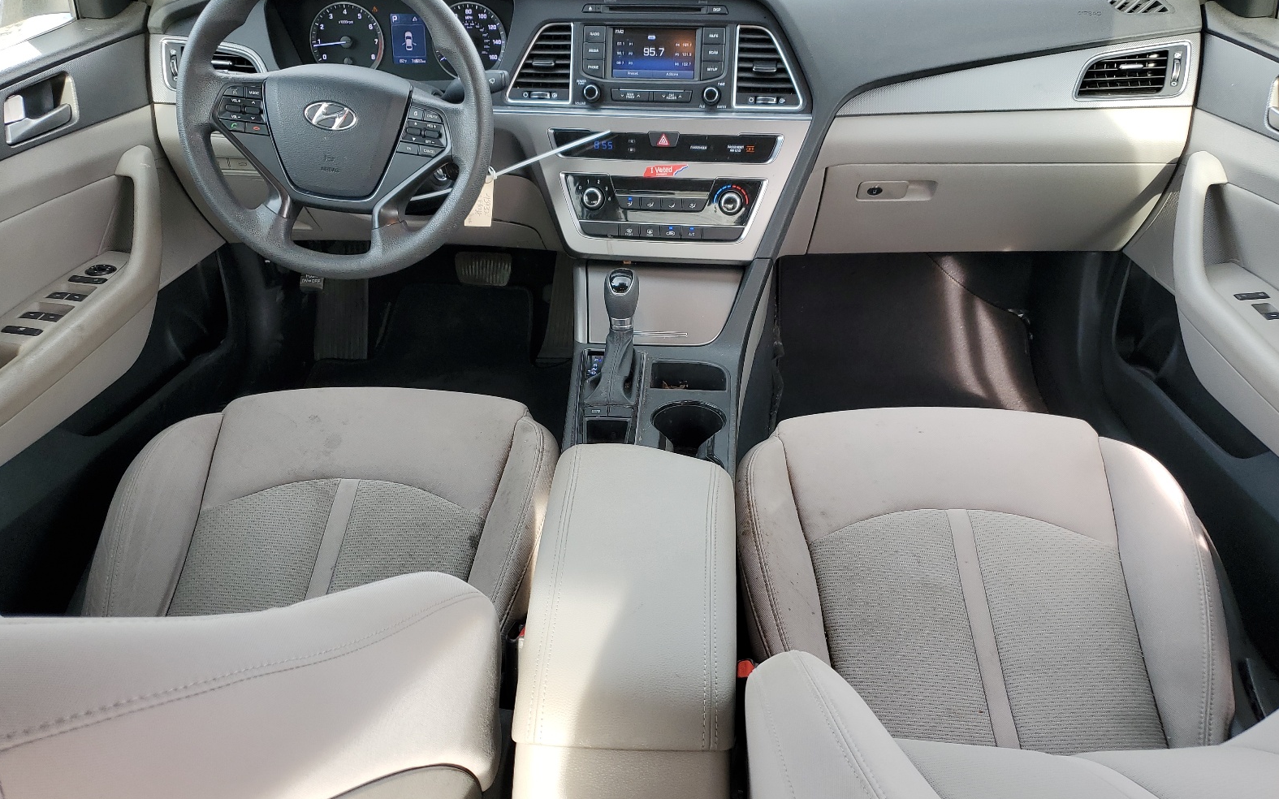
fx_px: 976
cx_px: 646
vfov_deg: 44.5
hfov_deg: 66.5
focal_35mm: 28
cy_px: 418
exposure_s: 1/123
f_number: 1.5
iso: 50
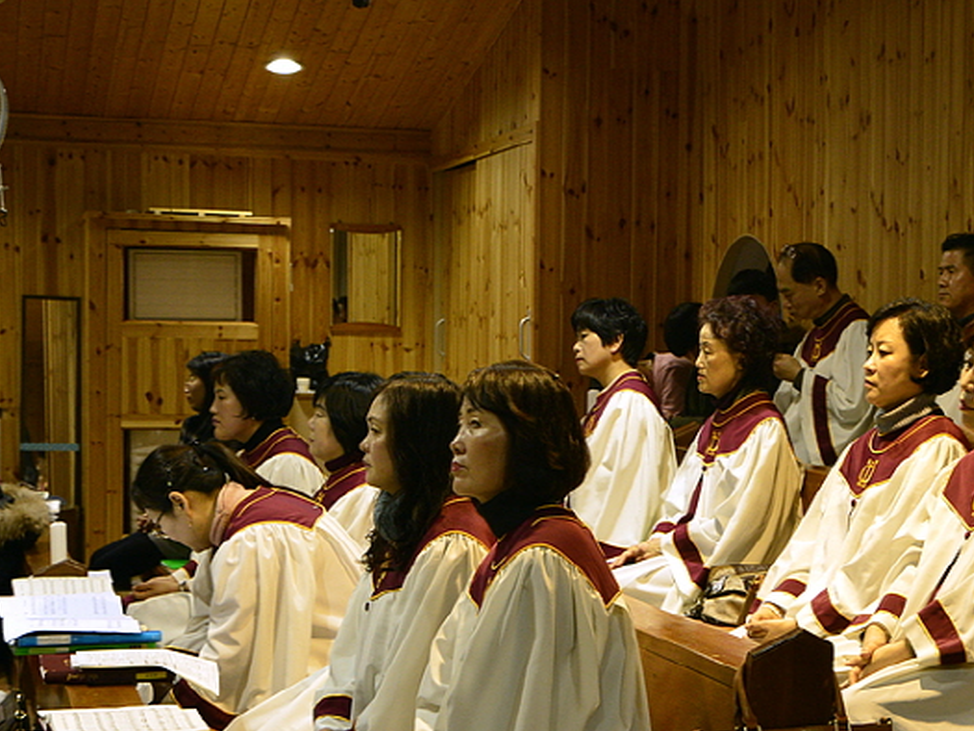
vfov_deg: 19.6
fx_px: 2111
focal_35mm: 75
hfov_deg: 25.7
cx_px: 698
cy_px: 430
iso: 2000
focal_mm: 40
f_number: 5
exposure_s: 1/100
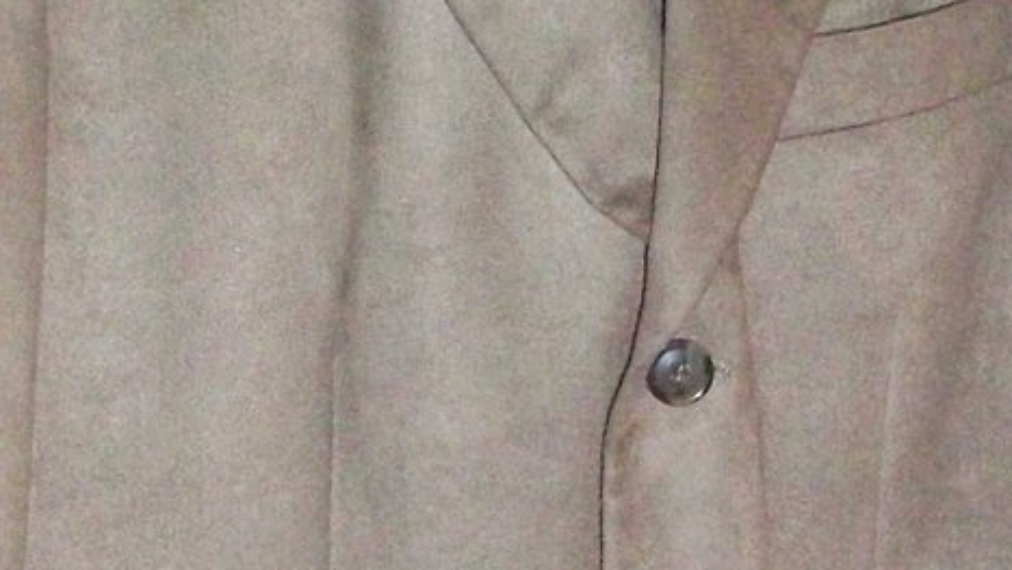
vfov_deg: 10.5
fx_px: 3087
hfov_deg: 18.6
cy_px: 504
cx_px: 459
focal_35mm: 115
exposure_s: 1/128
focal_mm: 6.2
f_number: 2.8
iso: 800
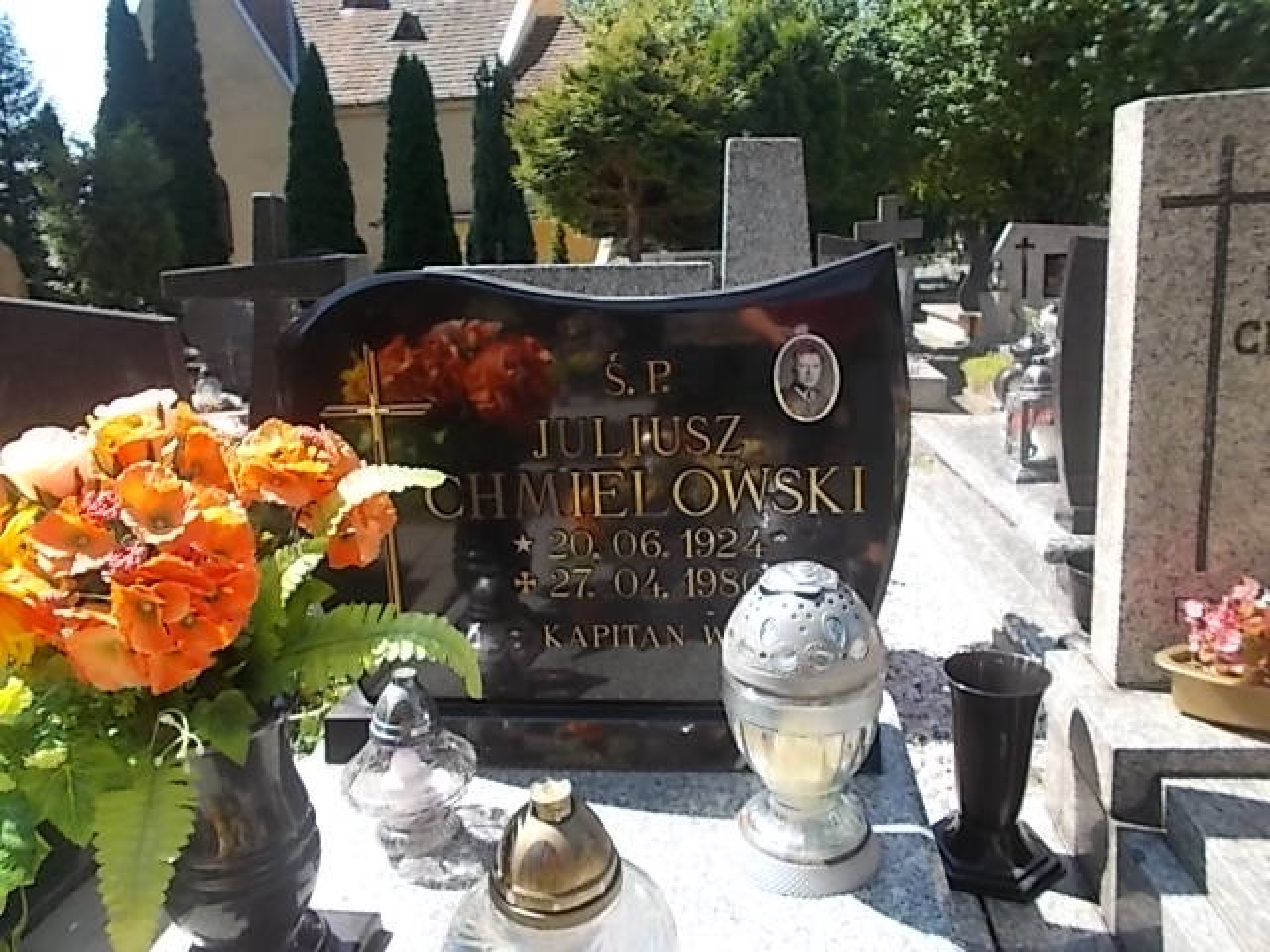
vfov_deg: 53.1
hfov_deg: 67.3
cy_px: 476
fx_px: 954
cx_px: 635
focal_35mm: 26
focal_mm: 4.6
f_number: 3.2
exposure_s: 1/320
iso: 80
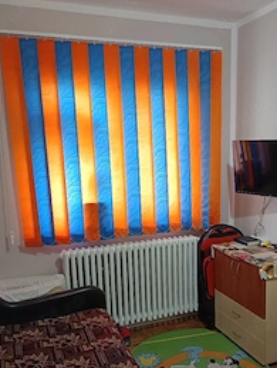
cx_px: 178
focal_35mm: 37
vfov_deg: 49.5
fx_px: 394
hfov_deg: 38.4
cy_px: 234
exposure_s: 1/33.3
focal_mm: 5.31
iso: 1059
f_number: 1.7
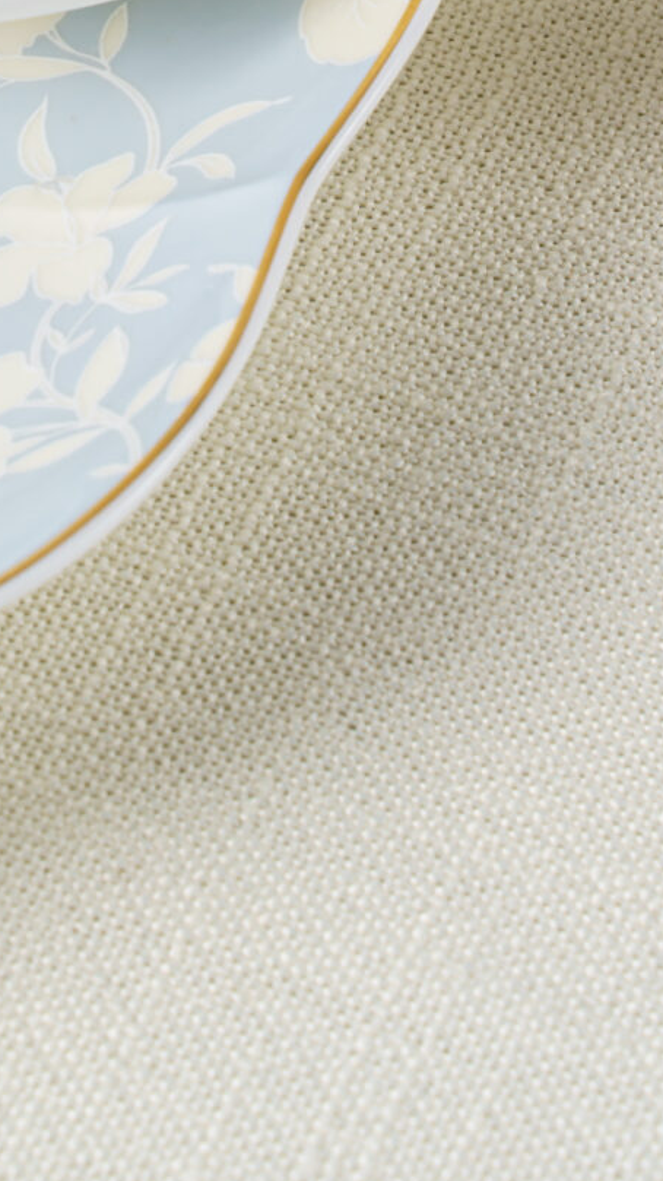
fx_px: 7789
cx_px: 280
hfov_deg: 4.9
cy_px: -612
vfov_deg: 8.5
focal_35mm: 249
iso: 160
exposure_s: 1/125
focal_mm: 75
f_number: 14
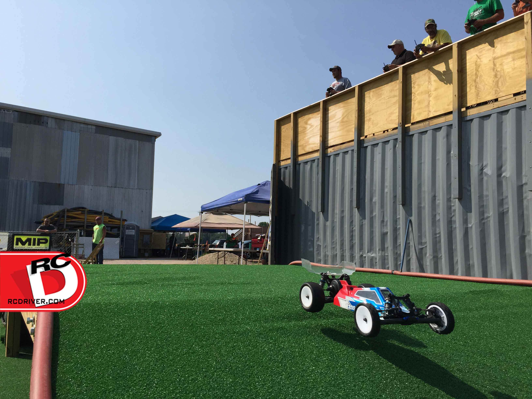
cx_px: 266
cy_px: 200
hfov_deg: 61.7
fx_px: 446
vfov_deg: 48.2
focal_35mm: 29
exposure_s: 1/3049
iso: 32
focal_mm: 4.15
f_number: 2.2
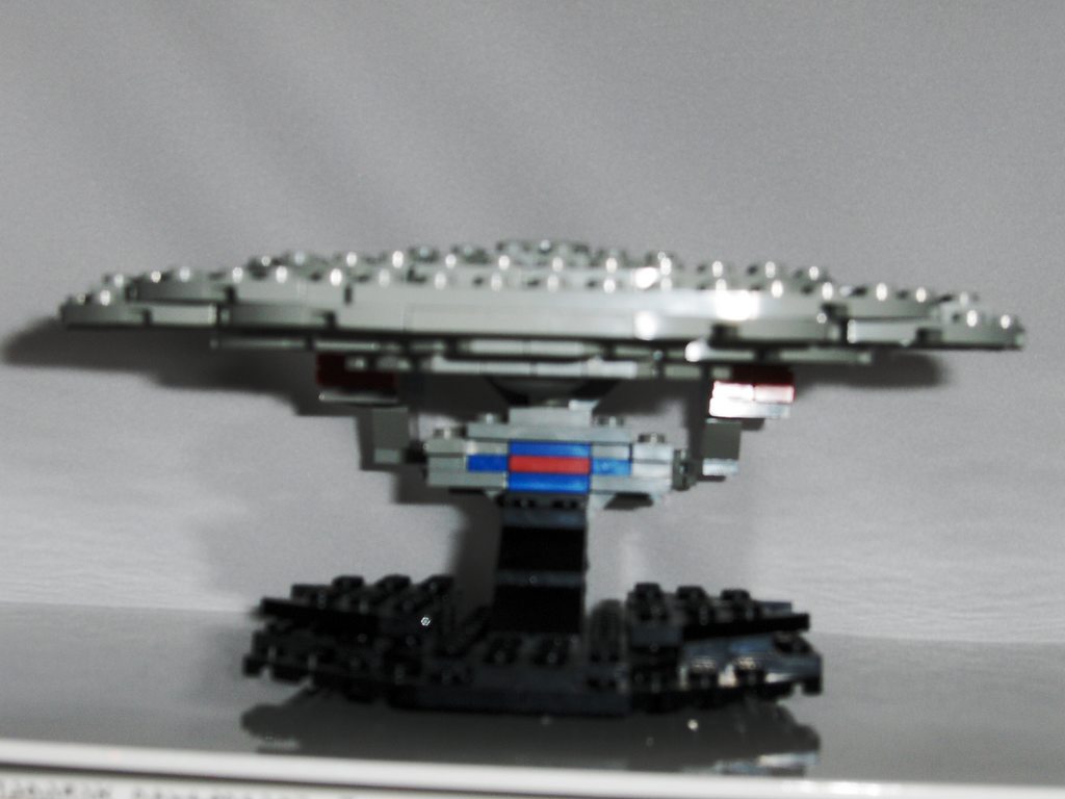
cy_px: 400
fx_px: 2154
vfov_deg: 21.0
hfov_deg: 27.8
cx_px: 532
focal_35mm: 70
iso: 100
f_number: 7.4
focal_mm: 15.1
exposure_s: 1/80
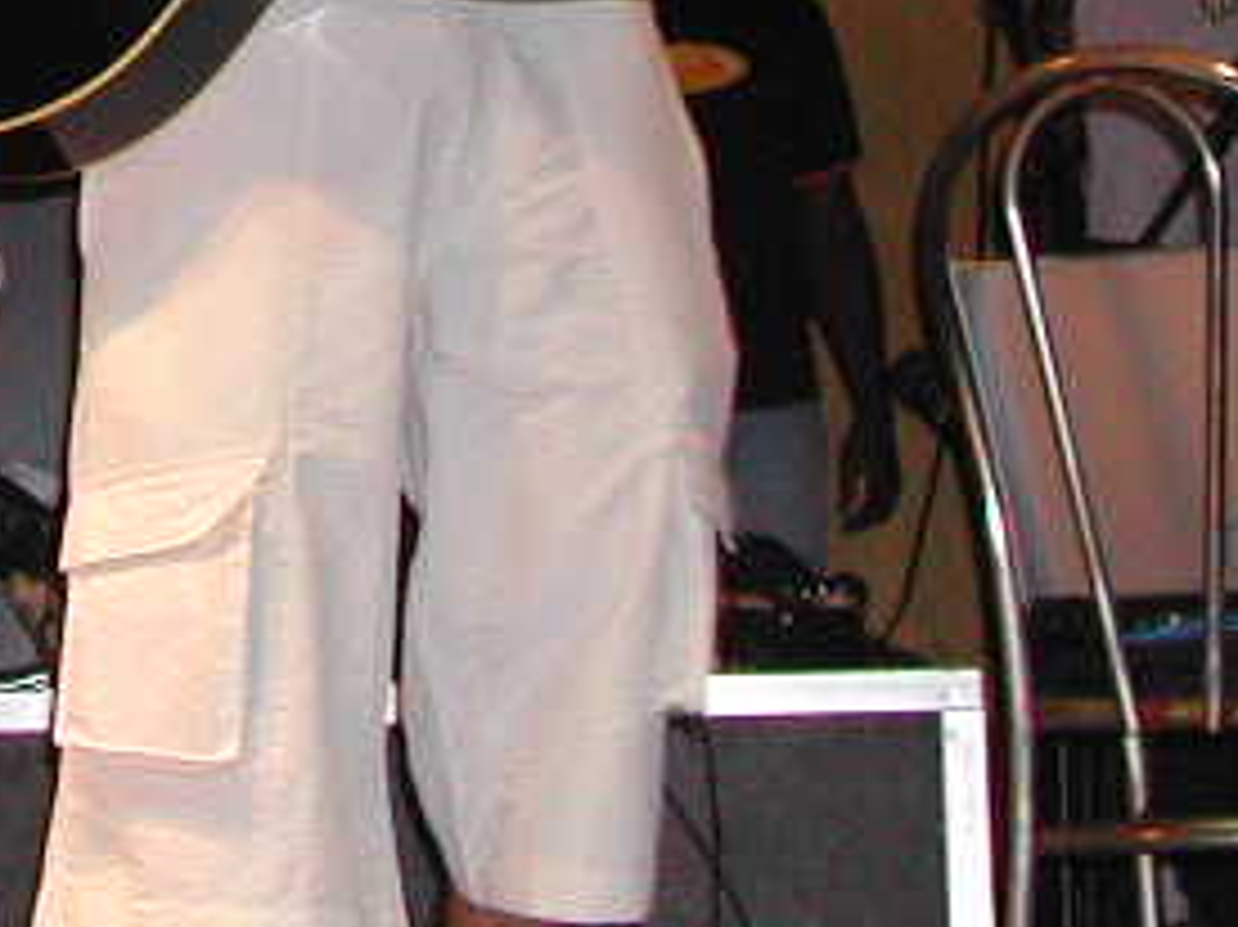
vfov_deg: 8.3
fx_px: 6256
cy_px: -369
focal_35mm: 175
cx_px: -252
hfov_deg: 11.1
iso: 264
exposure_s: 1/60
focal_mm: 10.1
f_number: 3.1
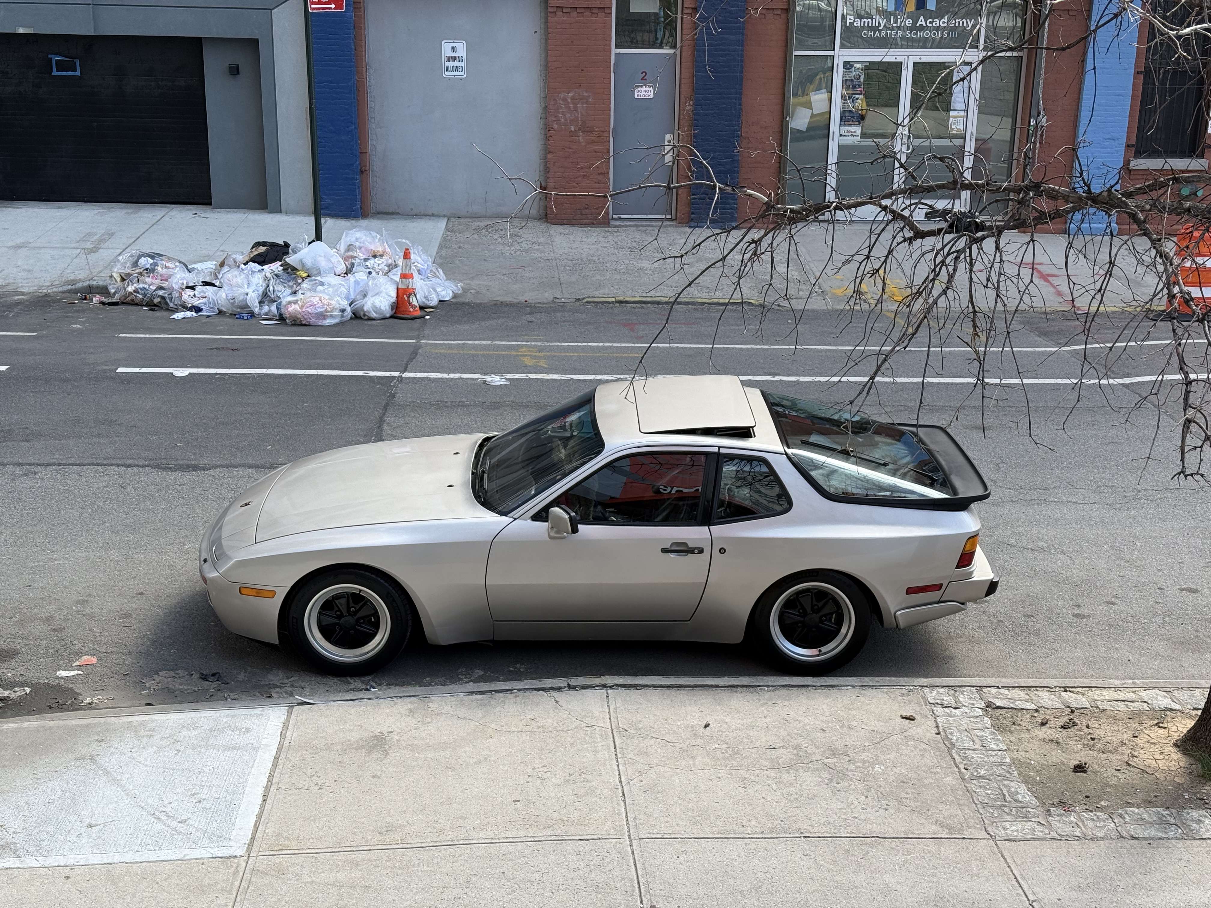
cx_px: 606
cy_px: 454
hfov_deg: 39.7
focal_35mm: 48
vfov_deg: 30.3
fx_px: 1679
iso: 64
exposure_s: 1/906
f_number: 1.78
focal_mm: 6.76
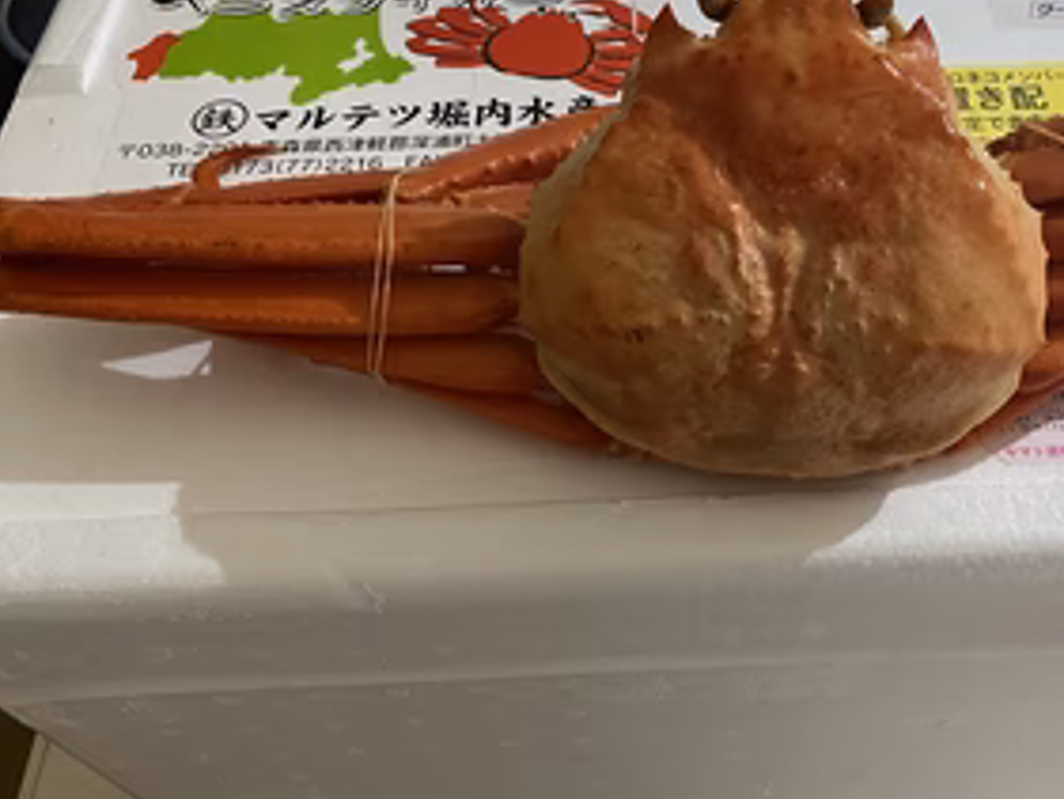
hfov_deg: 48.9
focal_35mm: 37
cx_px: 742
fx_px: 1138
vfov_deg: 38.7
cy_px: 364
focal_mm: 4.25
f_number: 1.8
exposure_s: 1/60
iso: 250
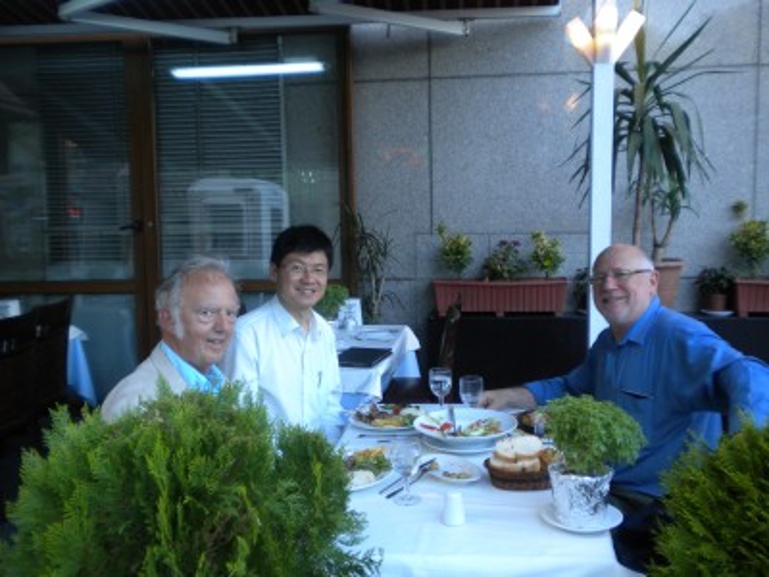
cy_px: 288
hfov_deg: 52.6
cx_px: 384
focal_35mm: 35
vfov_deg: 40.7
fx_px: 778
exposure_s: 1/57.4
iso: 92
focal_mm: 6.3
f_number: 3.1
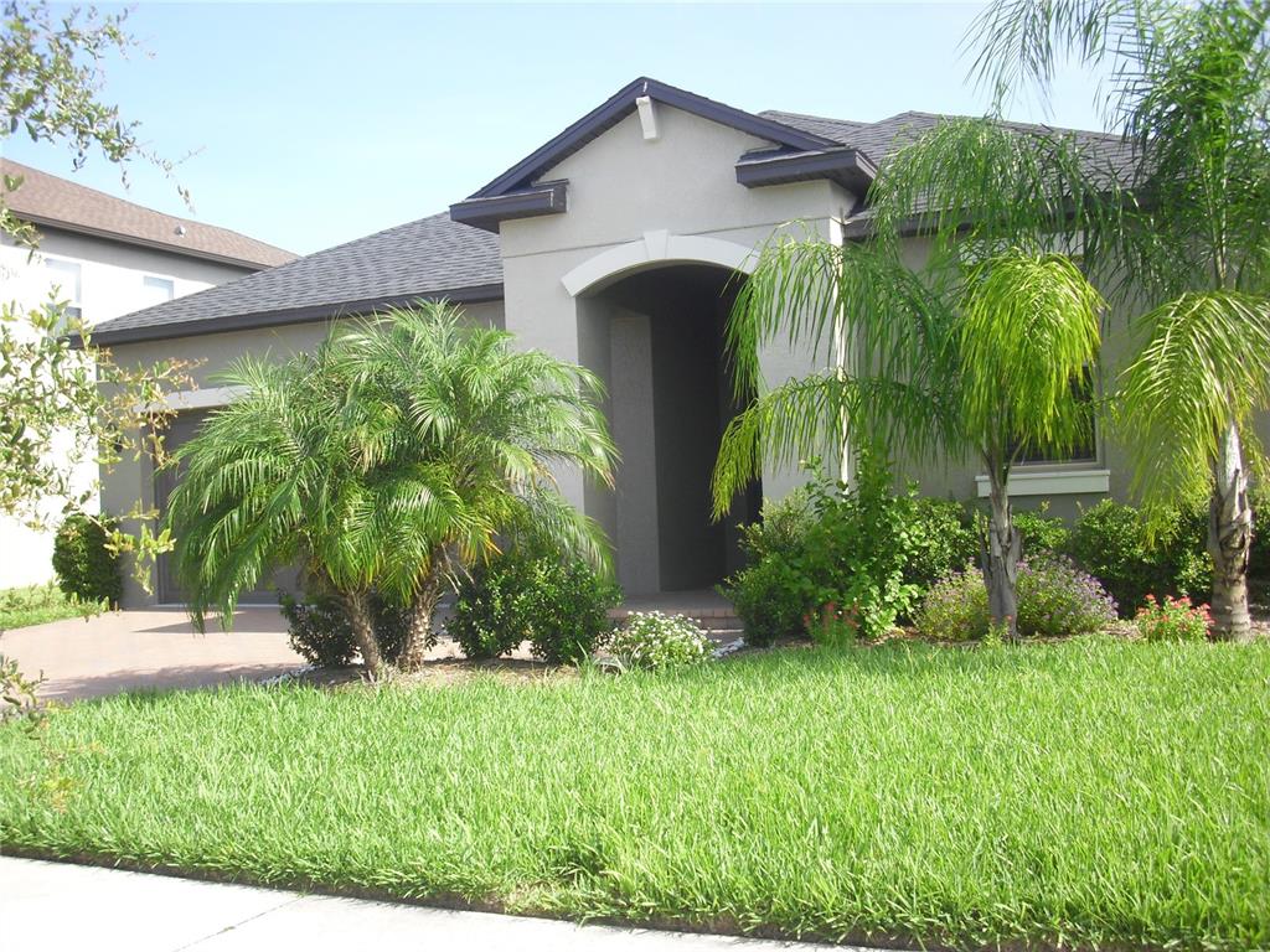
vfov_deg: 37.7
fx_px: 1394
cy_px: 476
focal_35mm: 38
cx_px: 635
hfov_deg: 49.0
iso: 100
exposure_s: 1/80
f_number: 8
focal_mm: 6.2
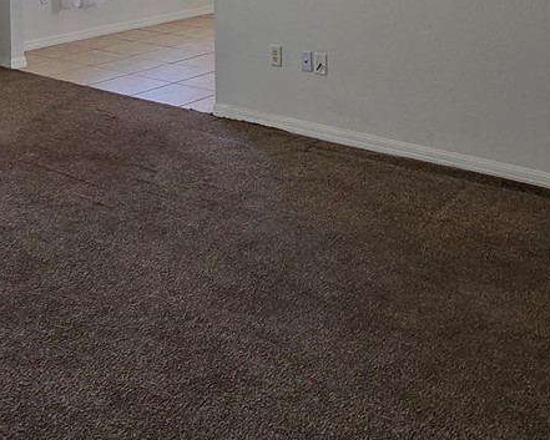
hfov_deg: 40.1
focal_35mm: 46
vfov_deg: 28.2
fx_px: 749
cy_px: -98
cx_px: 217
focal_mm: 2.2
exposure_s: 1/120
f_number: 2.2
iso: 80
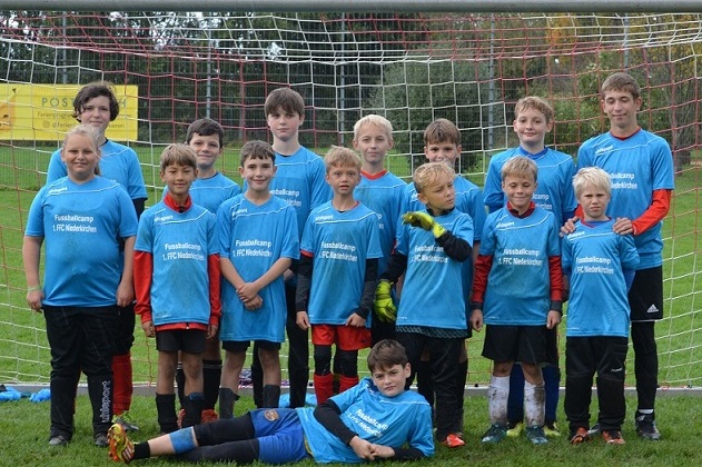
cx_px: 351
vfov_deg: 14.7
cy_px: 234
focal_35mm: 93
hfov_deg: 21.9
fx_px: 1812
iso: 320
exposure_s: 1/125
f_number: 8
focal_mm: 62
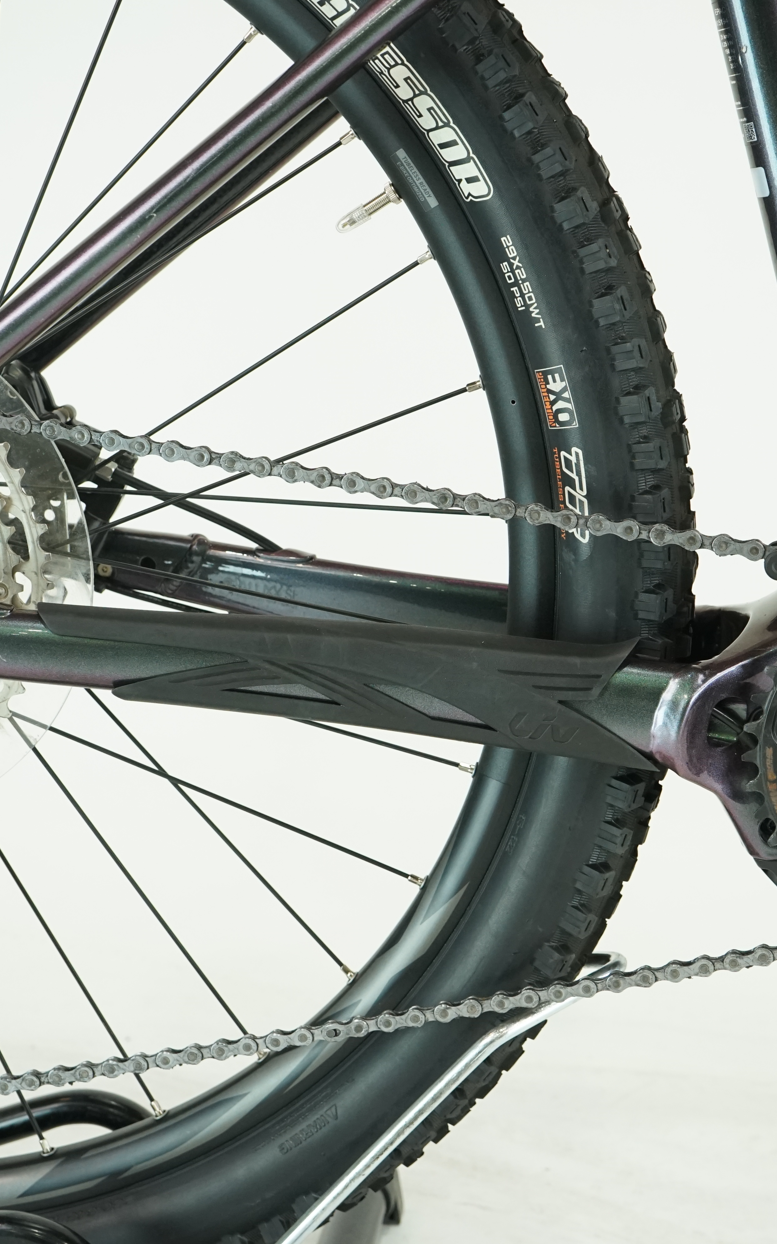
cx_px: 496
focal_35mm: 63
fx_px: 2135
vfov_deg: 32.5
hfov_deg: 20.6
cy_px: 623
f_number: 5.6
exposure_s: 1/200
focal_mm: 41
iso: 1600
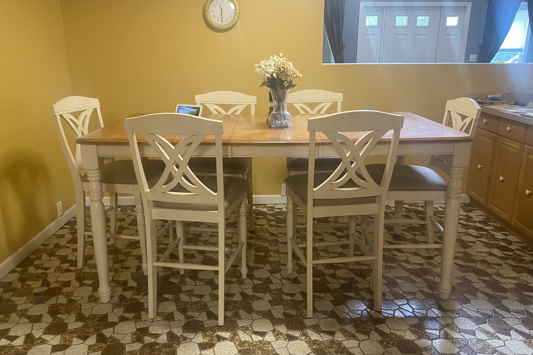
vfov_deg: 46.4
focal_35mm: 28
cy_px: 176
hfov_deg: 65.5
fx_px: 415
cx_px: 268
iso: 250
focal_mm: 4.25
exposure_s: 1/60
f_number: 1.8
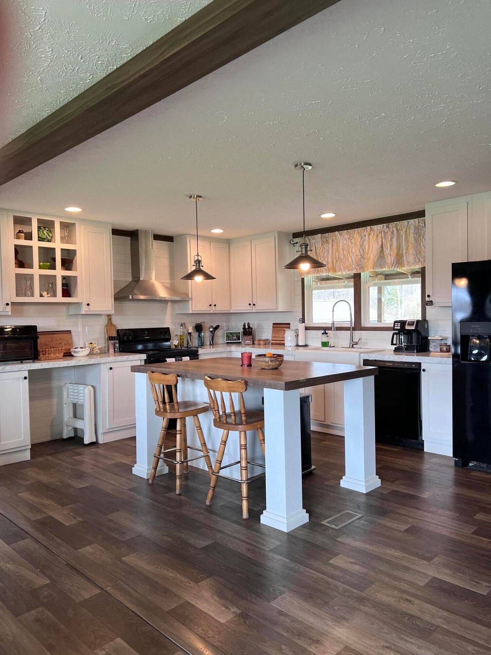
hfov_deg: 53.1
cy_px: 328
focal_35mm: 26
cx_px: 246
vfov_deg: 67.3
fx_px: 492
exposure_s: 1/111
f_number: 1.5
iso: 125
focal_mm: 5.7
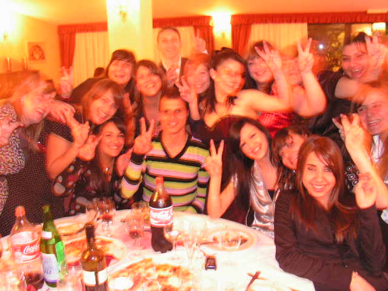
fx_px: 404
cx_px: 194
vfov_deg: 39.7
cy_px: 146
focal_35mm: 36
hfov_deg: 51.4
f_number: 3.2
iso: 200
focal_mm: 6
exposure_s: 1/1.6
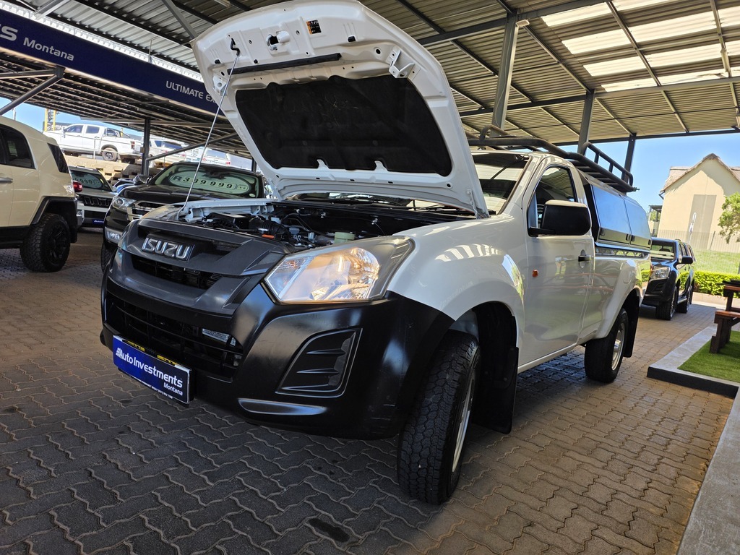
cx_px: 370
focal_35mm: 23
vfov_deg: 58.9
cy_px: 278
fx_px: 492
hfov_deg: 73.9
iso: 32
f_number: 1.7
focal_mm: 6.25
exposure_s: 1/359
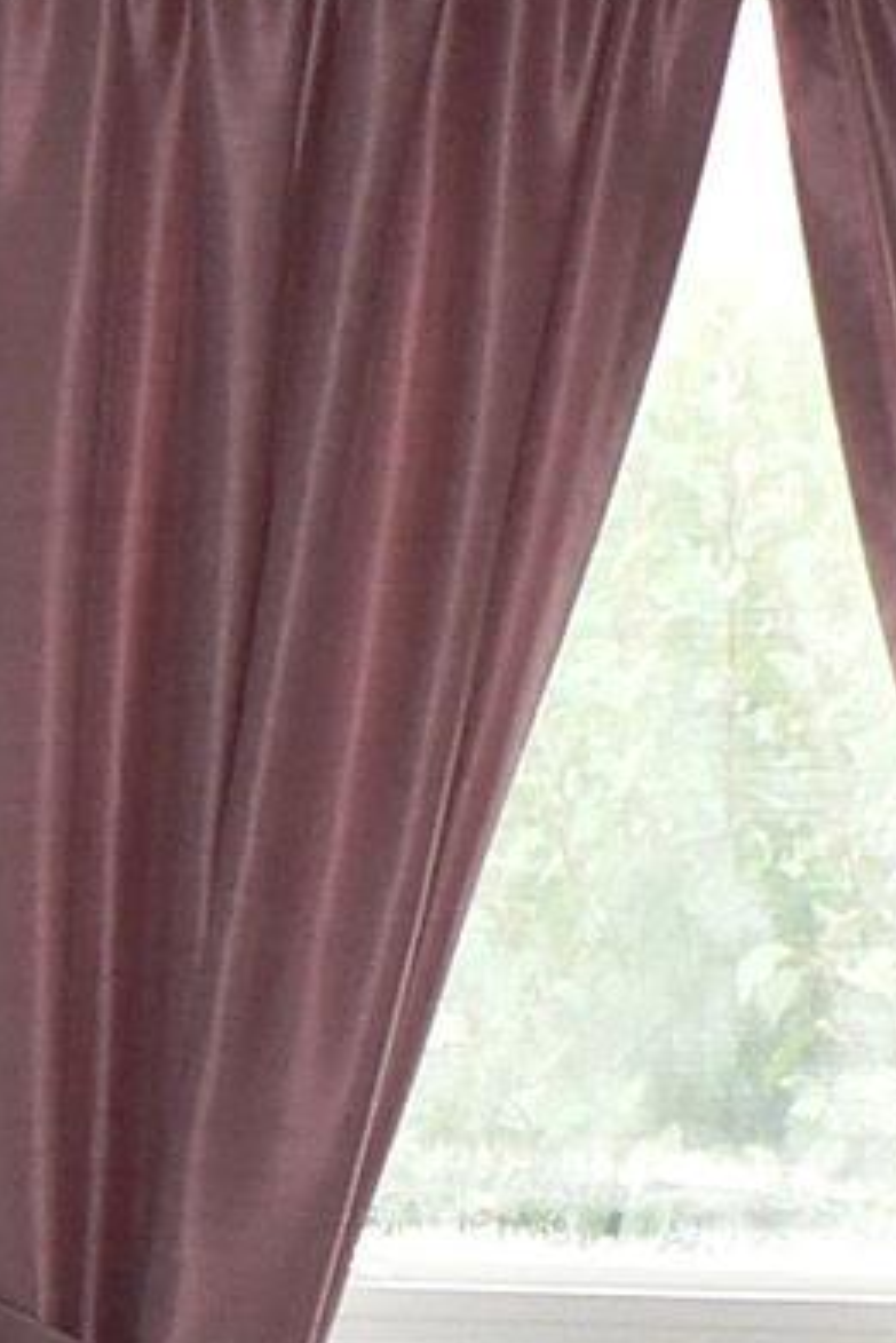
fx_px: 7310
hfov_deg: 7.0
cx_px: -124
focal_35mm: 196
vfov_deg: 10.2
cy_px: 1954
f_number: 2.8
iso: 150
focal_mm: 6
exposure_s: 1/60
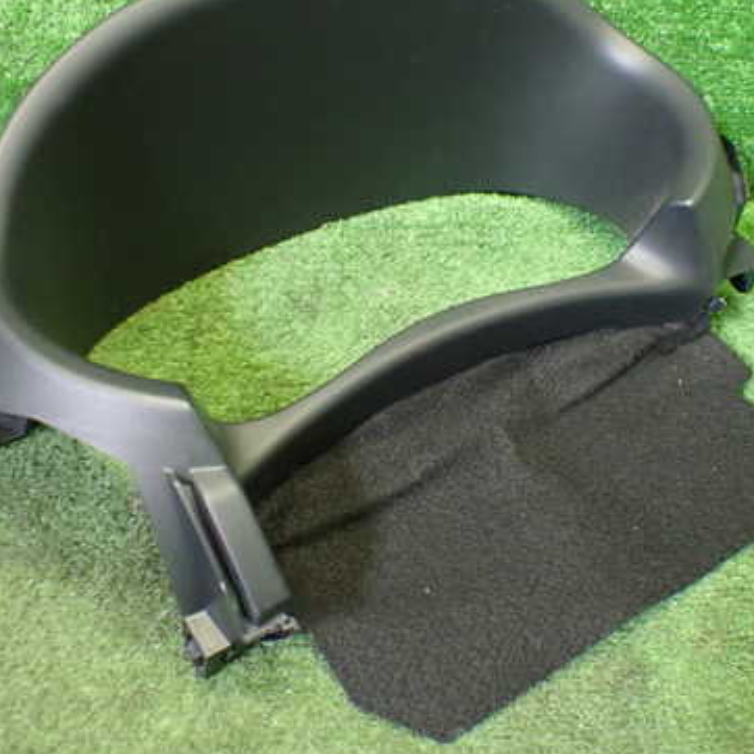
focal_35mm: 44
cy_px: 348
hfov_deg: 38.3
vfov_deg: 38.3
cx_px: 385
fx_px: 1084
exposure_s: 1/80
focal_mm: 5.4
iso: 800
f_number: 2.3
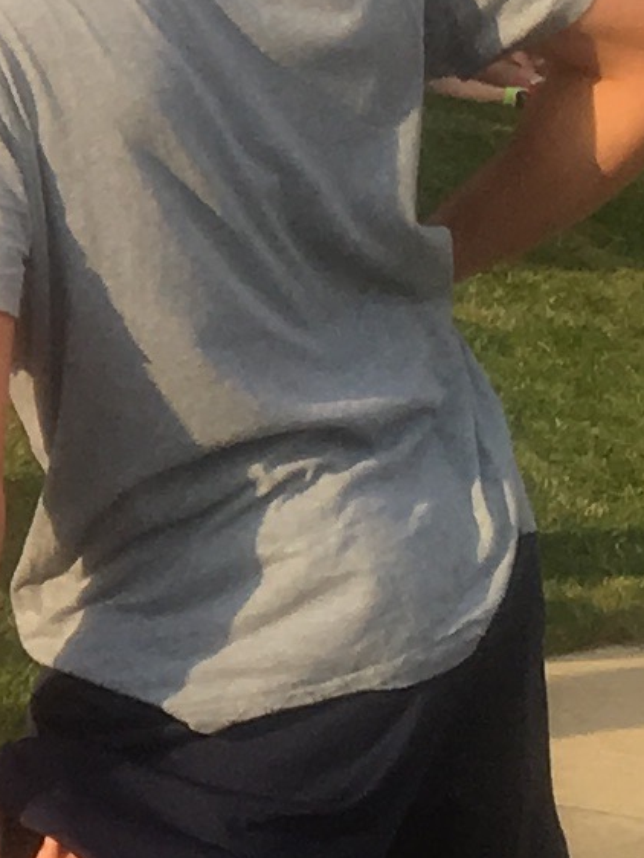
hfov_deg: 6.5
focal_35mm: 208
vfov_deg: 9.2
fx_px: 5156
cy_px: -504
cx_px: -1366
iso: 25
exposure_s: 1/818
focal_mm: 4.15
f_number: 2.2
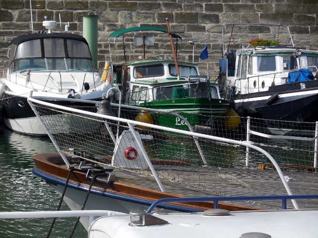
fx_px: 1194
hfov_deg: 15.2
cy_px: 119
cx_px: 159
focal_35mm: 130
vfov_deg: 11.4
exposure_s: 1/640
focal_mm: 23.4
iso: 125
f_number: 5.3
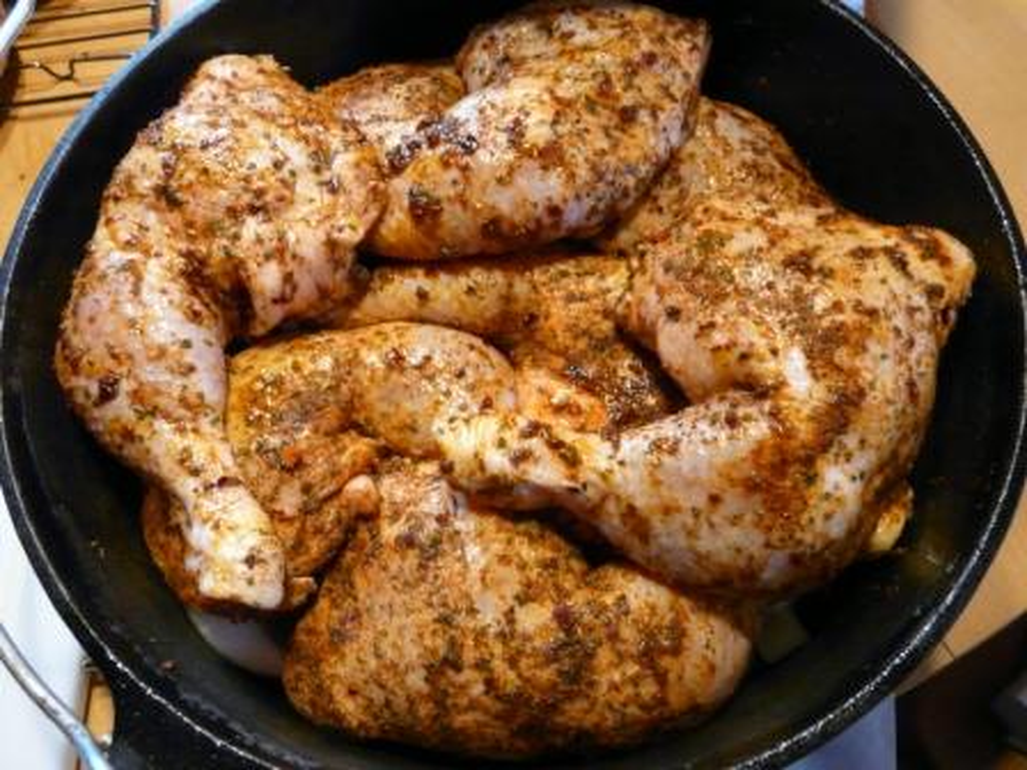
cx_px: 514
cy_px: 385
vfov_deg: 49.7
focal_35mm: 28
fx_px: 831
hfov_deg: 63.4
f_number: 2.8
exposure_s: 1/13
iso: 400
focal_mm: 4.6
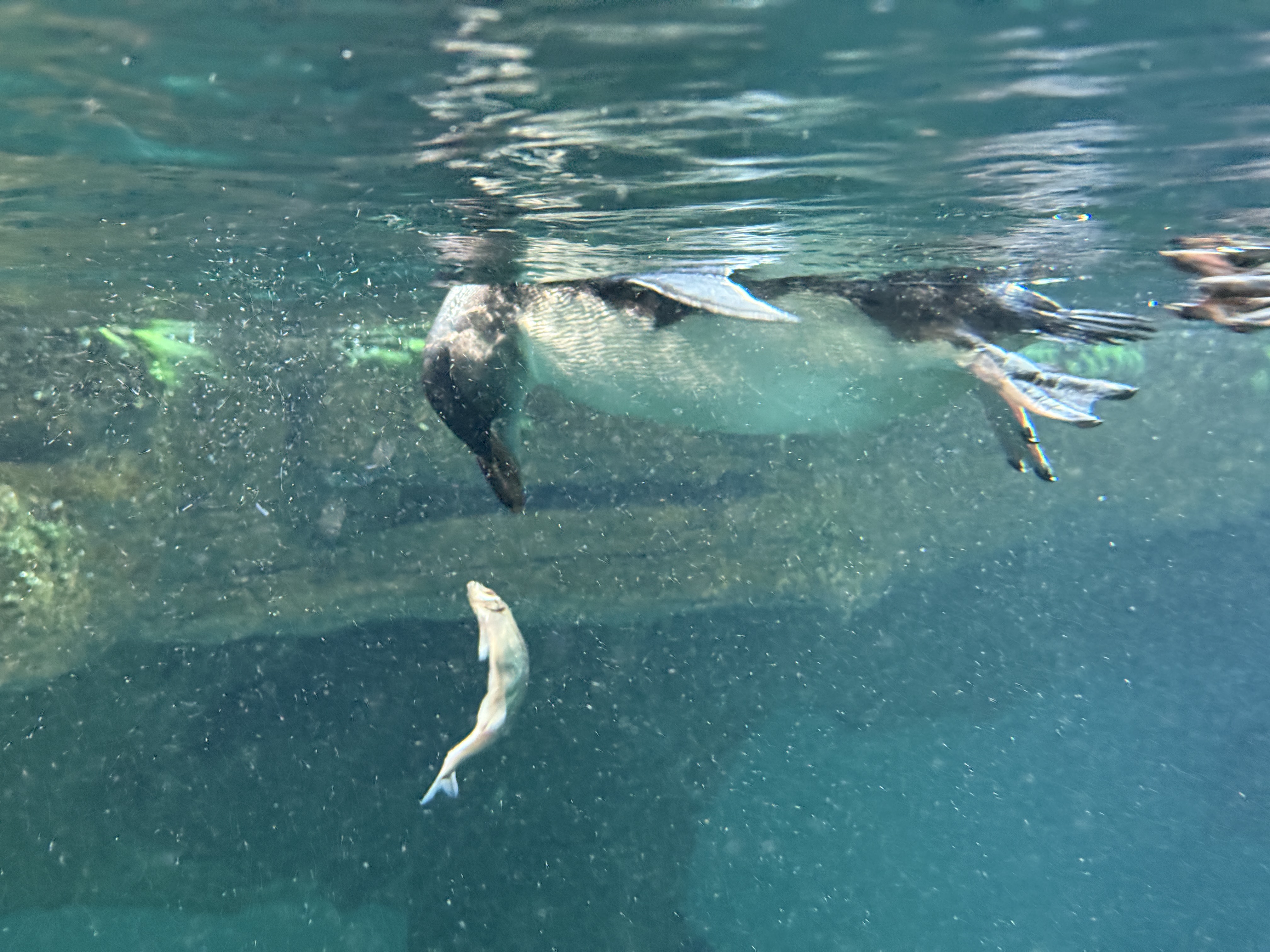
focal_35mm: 48
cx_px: 635
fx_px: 1761
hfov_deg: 39.7
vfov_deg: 30.3
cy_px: 476
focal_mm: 6.76
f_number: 1.78
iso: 500
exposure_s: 1/25
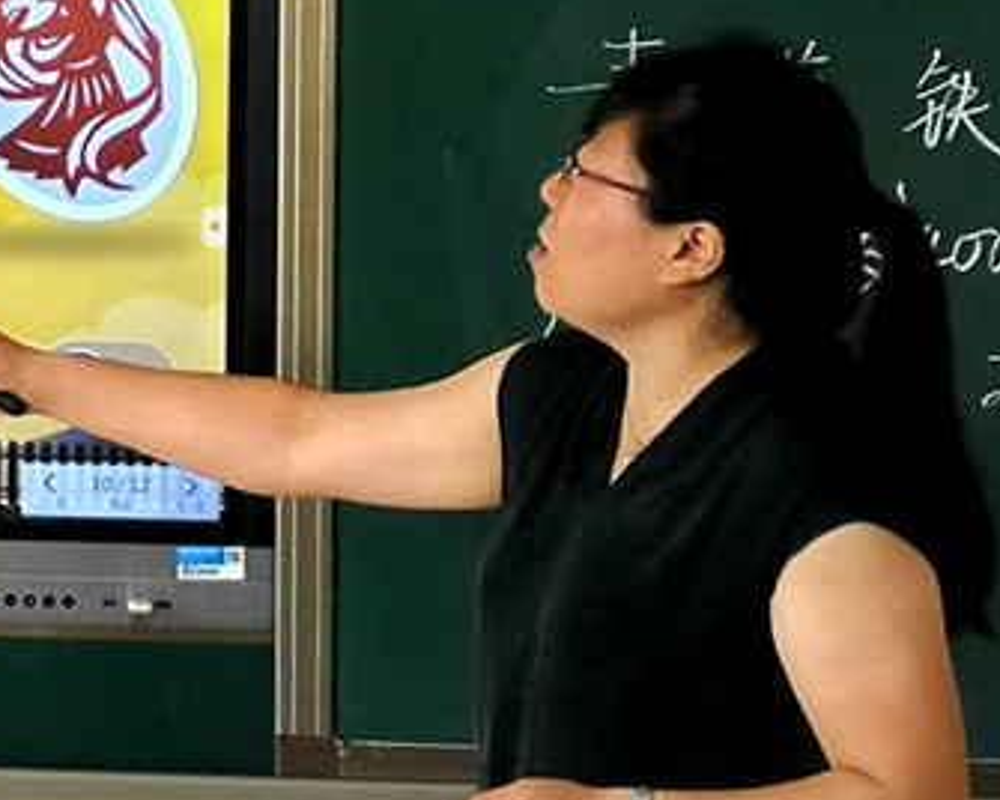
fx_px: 4913
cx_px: -570
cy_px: 67
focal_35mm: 166
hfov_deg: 11.1
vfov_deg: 9.3
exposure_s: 1/50
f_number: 1.8
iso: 125
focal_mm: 3.95
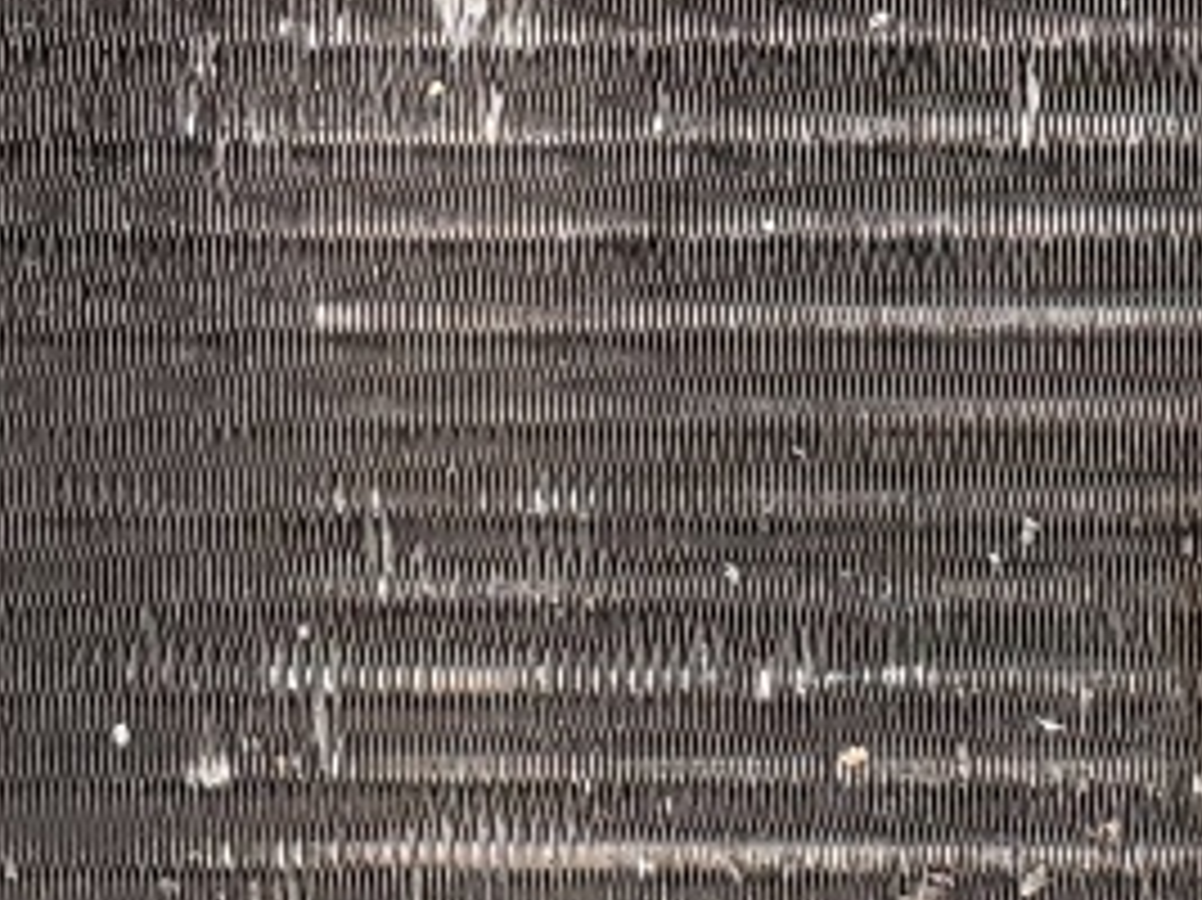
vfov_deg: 8.5
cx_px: 1729
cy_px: -1382
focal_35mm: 156
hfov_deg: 12.2
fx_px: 5414
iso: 50
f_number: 1.5
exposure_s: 1/417
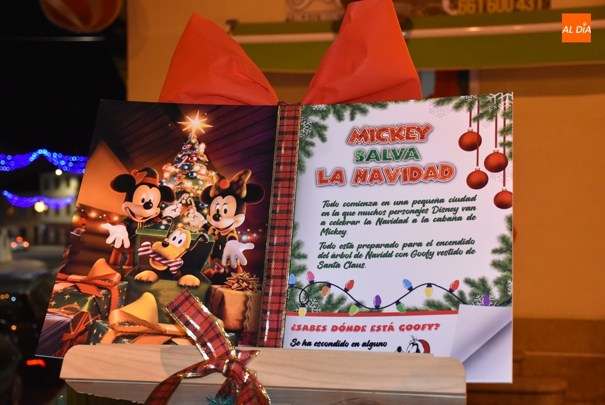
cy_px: 202
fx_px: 858
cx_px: 302
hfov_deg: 38.8
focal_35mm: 51
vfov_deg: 26.5
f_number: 4.2
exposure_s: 1/60
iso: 4000
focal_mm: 34
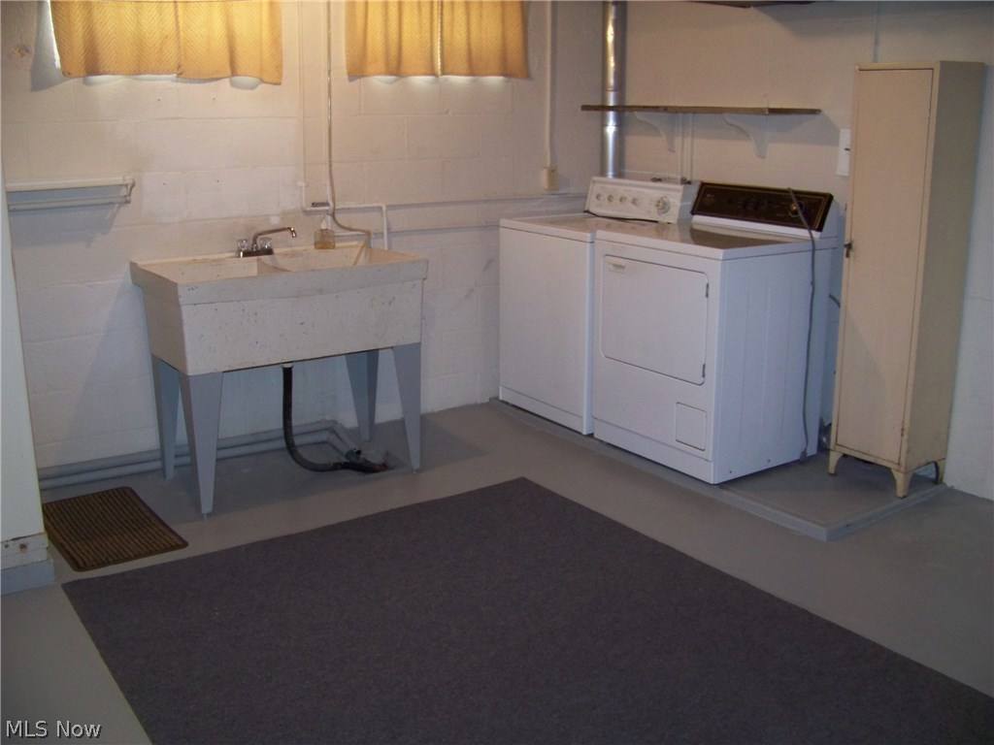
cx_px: 497
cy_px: 372
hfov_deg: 51.4
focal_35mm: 36
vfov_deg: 39.7
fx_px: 1034
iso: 200
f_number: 2.8
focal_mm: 5.85
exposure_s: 1/30
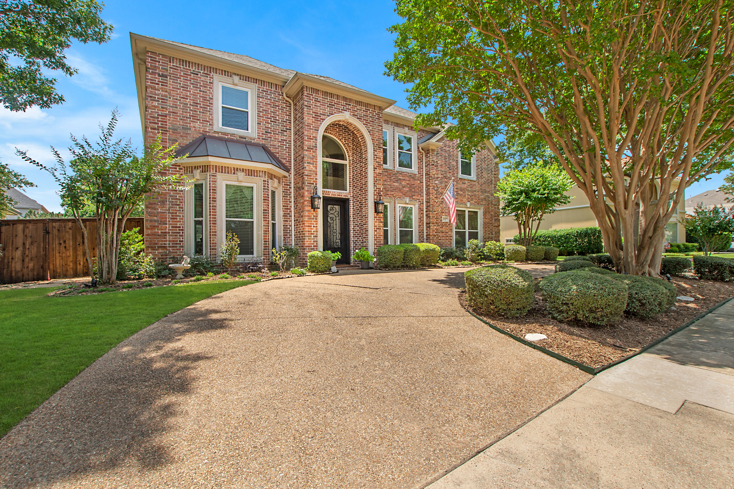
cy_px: 244
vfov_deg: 77.3
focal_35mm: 15
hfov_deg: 100.4
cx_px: 367
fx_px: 306
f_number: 8
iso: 100
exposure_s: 1/160
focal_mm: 10
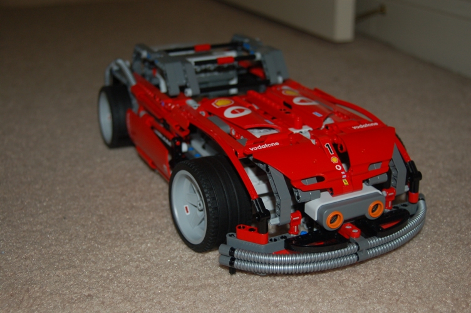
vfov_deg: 28.0
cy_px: 156
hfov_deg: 41.1
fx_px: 627
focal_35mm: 48
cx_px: 236
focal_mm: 32
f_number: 3.8
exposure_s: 1/60
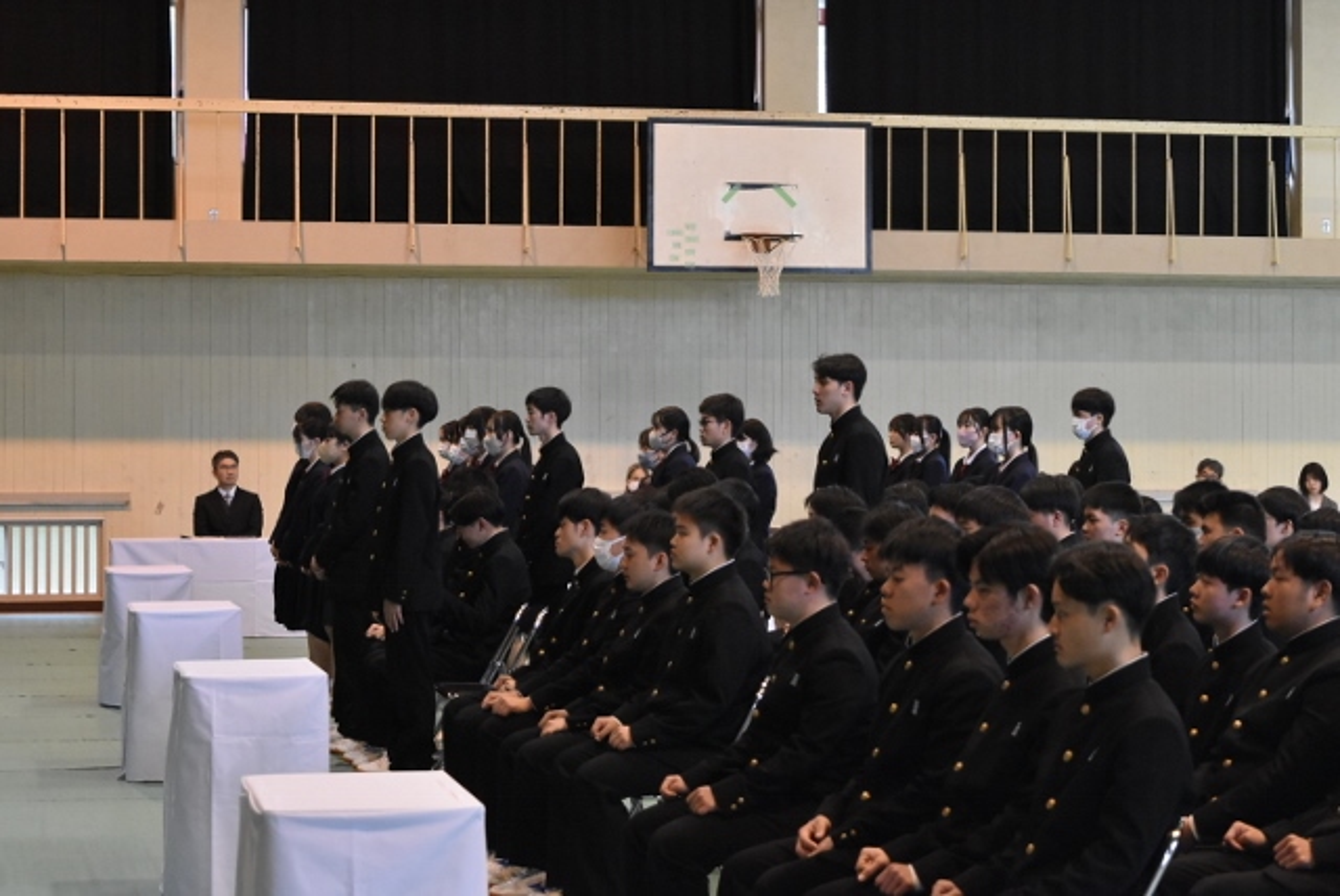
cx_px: 670
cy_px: 448
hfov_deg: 24.6
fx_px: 3074
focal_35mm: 82
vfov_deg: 16.6
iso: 3600
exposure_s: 1/60
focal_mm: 55
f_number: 5.6
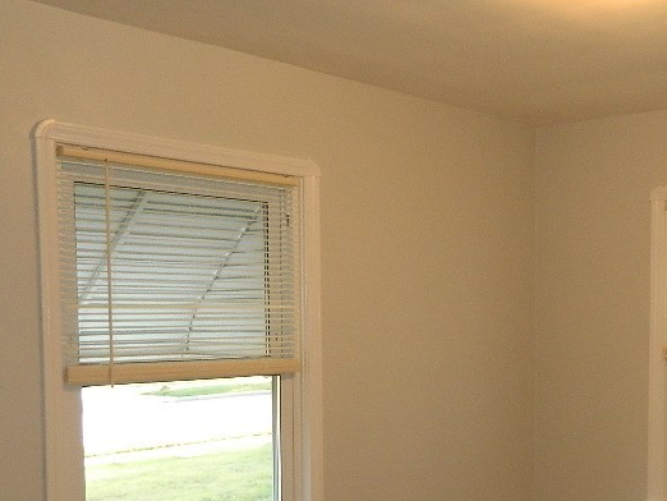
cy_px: 380
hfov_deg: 37.4
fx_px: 945
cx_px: 544
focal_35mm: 49
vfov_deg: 29.2
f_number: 3.1
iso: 180
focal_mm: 4.5
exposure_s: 1/30
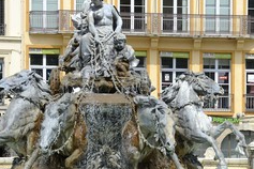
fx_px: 776
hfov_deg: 18.6
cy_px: 117
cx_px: 132
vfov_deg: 12.4
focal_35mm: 110
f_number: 10
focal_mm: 62
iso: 200
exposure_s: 1/320
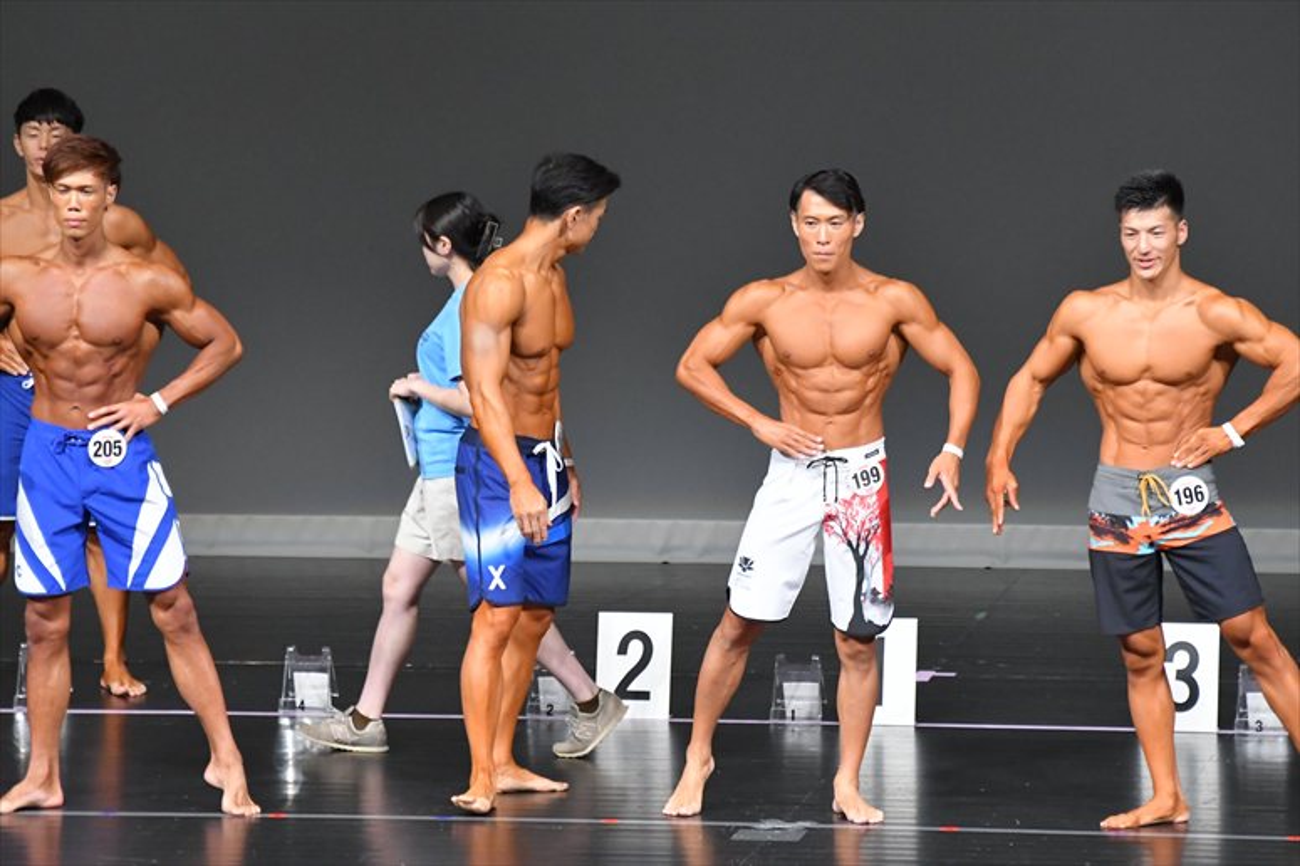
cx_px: 650
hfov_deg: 6.9
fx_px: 10828
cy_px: 433
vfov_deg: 4.6
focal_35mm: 300
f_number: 5.6
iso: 5000
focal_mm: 200
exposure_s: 1/400
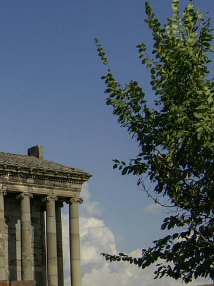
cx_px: -44
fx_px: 891
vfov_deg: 18.2
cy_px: 146
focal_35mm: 108
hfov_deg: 13.3
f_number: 9.5
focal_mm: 26
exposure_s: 1/500
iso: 100
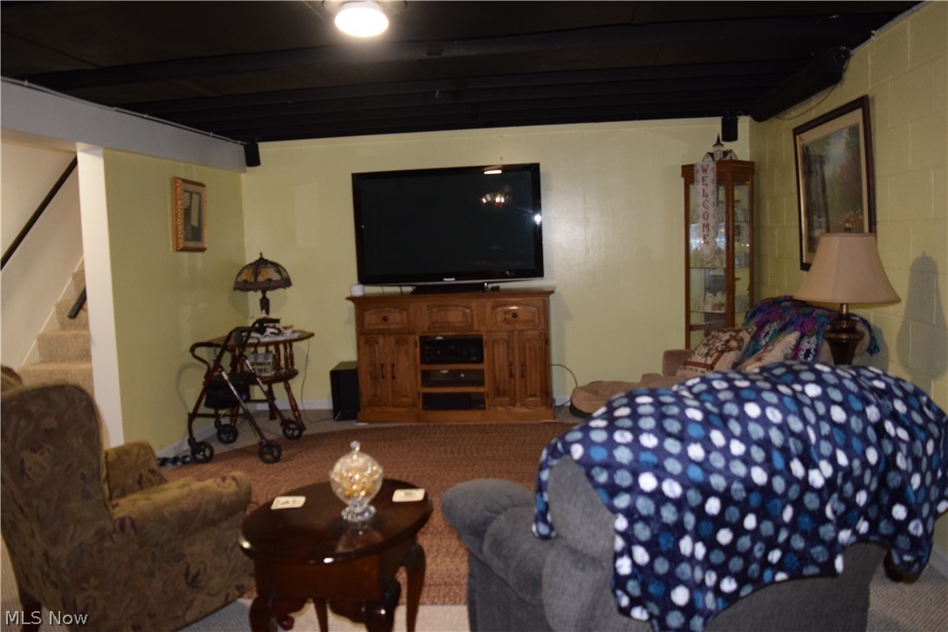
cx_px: 474
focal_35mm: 27
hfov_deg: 67.4
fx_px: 711
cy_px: 316
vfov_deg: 47.9
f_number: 3.5
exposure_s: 1/60
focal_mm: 18
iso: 1800
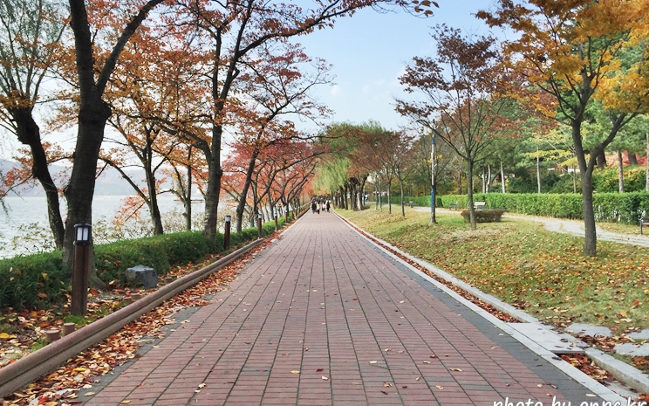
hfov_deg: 61.2
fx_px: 548
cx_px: 326
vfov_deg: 40.6
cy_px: 193
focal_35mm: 31
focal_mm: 4.15
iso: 32
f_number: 2.2
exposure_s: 1/964
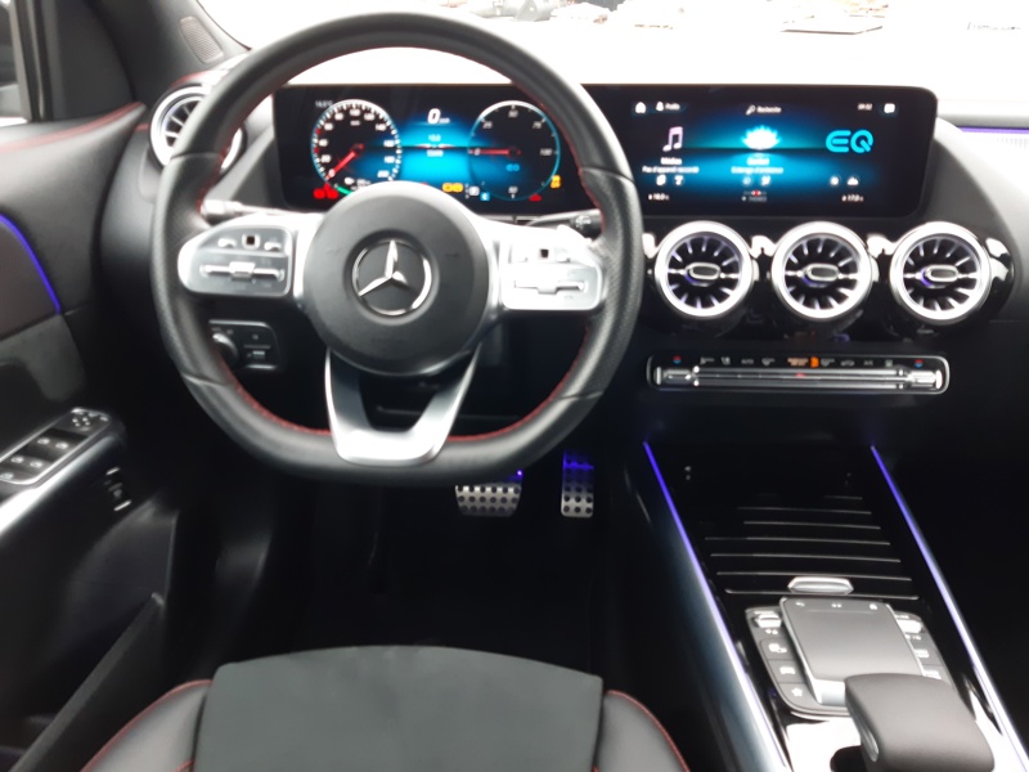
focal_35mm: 26
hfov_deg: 67.3
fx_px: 773
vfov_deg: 53.1
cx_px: 514
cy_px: 386
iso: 125
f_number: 1.7
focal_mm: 3.92
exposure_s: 1/50
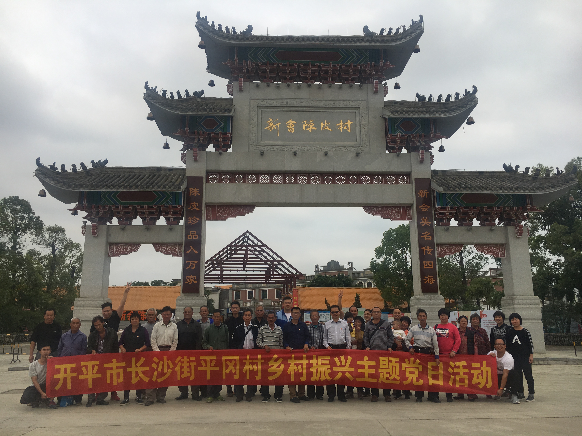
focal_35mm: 29
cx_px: 291
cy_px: 218
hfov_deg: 61.7
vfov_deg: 48.2
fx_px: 488
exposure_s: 1/2959
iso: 25
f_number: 2.2
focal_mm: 4.15
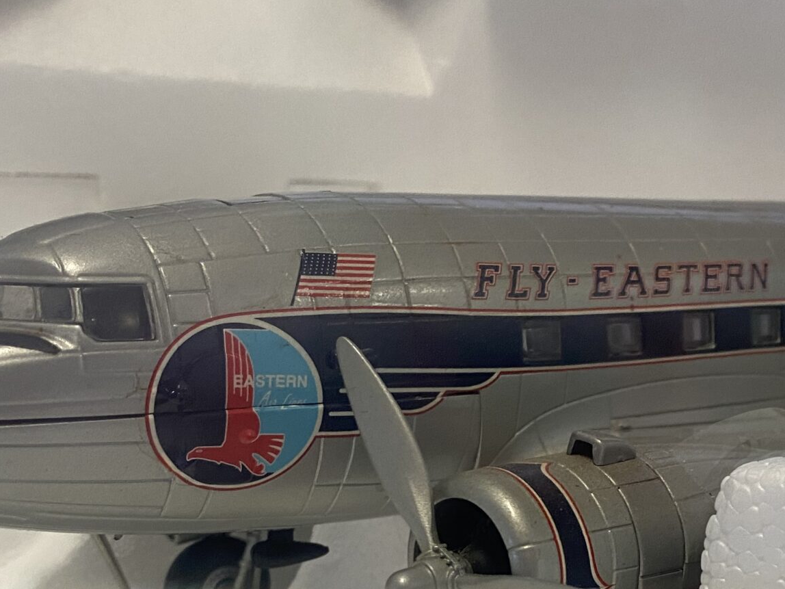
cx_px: 567
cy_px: 545
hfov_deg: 32.7
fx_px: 1315
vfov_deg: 24.4
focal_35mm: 58
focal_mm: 4.25
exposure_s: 1/75
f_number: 1.8
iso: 125
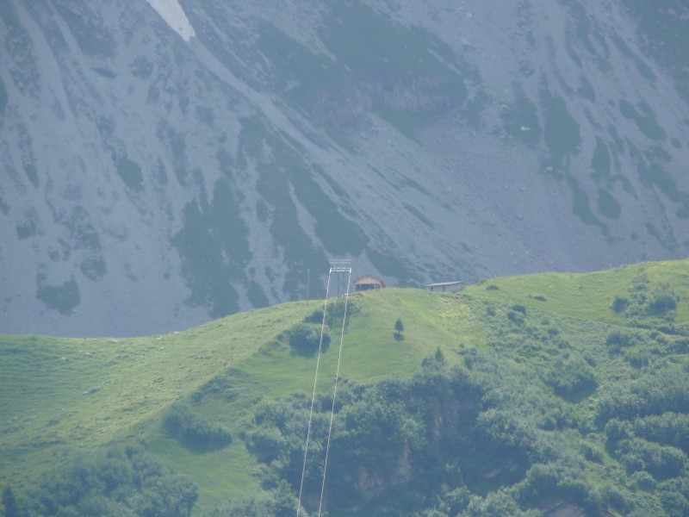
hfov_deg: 4.7
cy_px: 258
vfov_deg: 3.5
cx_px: 344
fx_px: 8360
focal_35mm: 420
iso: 100
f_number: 5.6
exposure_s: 1/400
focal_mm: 88.8
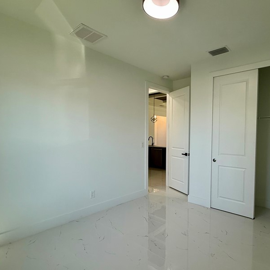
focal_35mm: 21
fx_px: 185
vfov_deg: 72.1
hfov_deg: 71.0
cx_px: 169
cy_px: 143
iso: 125
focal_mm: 2.22
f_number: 2.2
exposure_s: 1/120
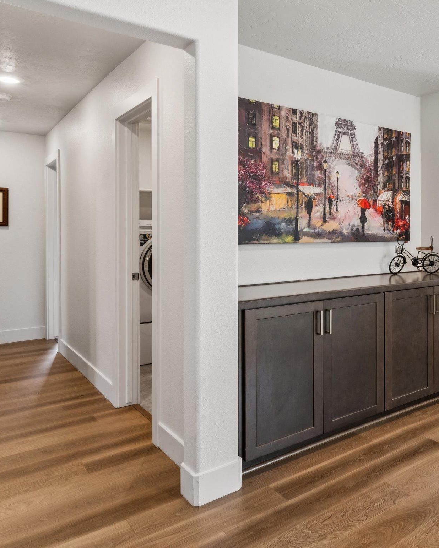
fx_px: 470
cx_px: 434
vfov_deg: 60.3
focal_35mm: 29
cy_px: 232
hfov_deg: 43.4
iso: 400
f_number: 13
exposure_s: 1/6
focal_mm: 15.5
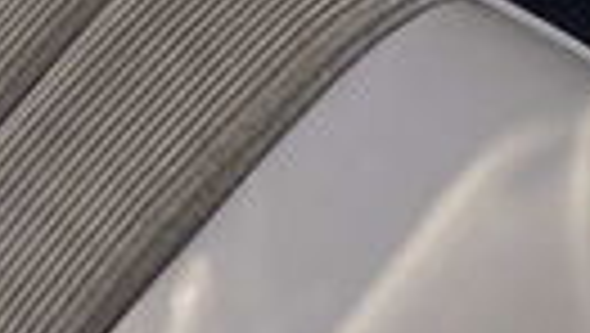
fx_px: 3461
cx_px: -207
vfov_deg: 5.3
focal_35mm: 221
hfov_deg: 9.5
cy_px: -441
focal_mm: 4.25
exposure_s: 1/805
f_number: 1.8
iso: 32
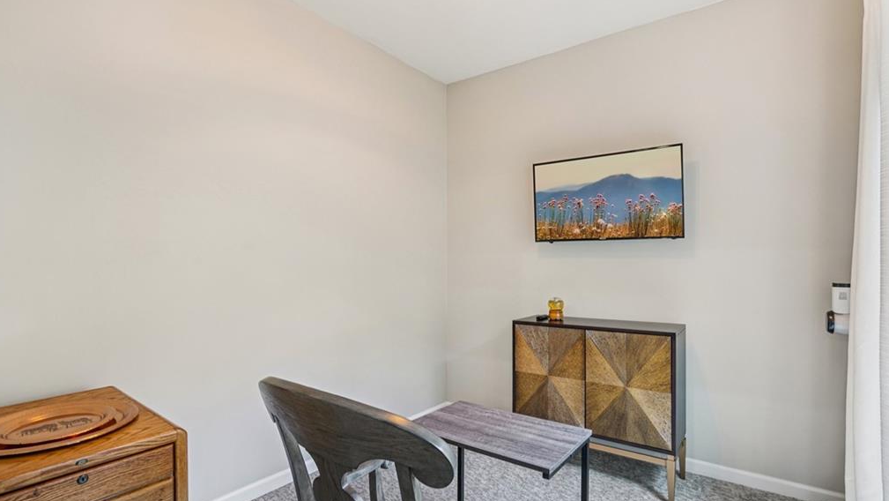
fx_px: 401
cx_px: 441
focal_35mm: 17
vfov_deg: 63.9
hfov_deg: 95.9
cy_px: 255
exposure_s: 1/3.33
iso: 400
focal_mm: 16
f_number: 8
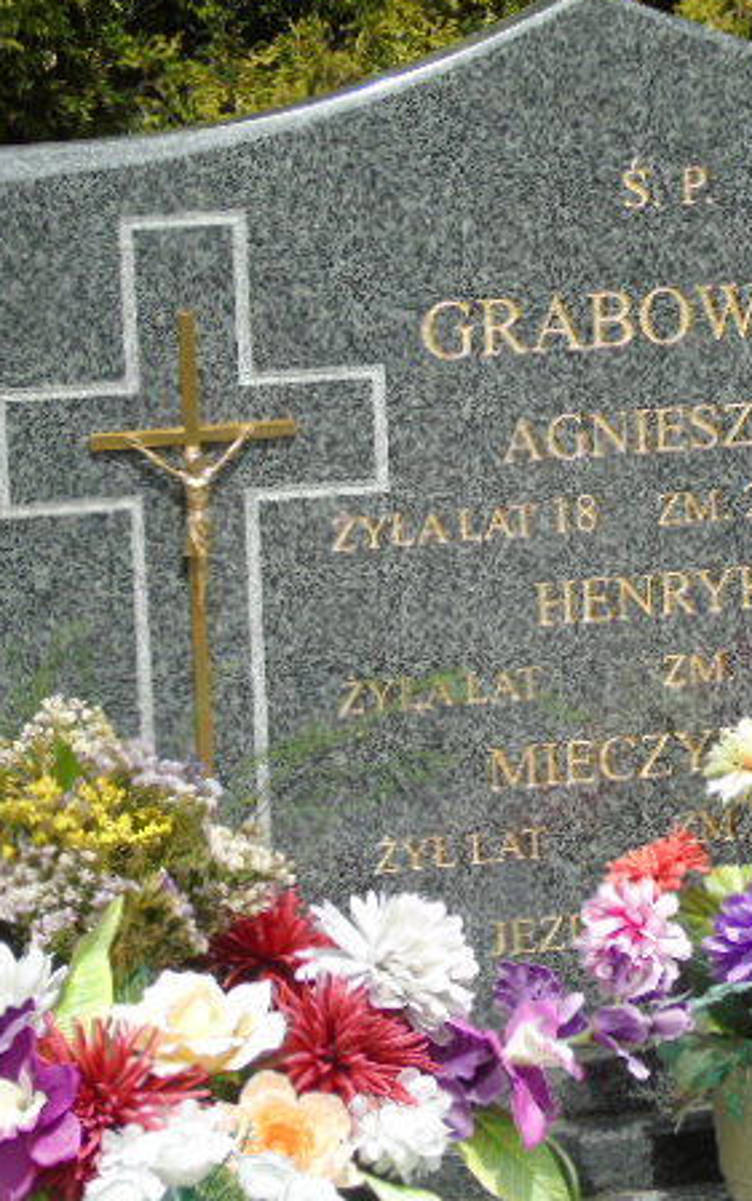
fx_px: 5340
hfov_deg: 8.0
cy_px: 580
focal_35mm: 163
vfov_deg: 12.8
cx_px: 658
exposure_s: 1/640
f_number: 4.4
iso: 80
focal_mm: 19
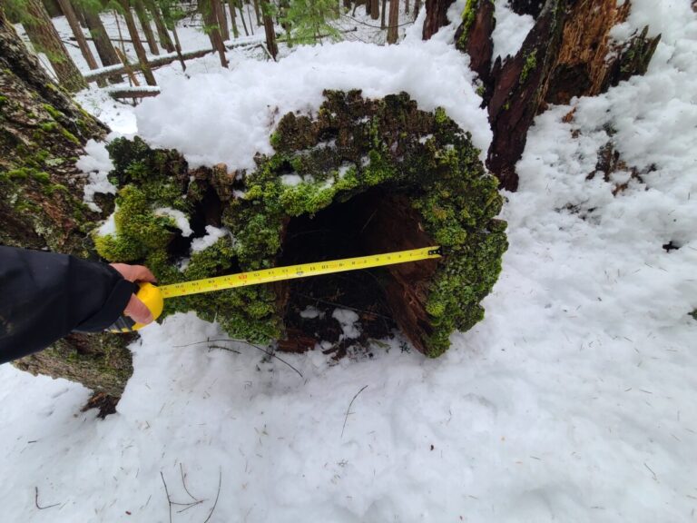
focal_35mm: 13
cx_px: 348
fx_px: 262
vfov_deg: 89.9
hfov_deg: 106.2
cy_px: 262
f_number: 2.2
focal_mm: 2.2
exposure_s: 1/120
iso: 80
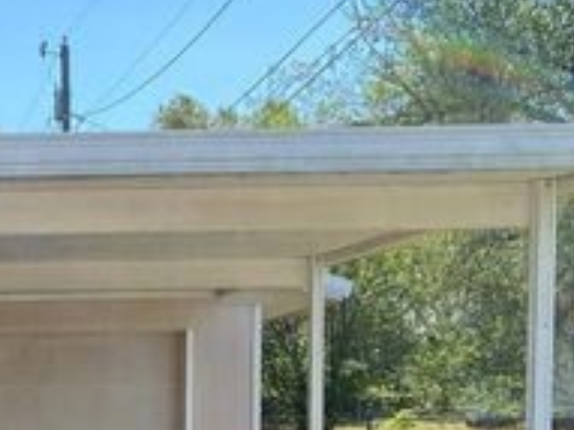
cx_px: -171
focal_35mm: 68
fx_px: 1127
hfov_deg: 24.8
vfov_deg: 20.8
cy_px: 447
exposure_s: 1/1218
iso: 32
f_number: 1.8
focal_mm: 4.25
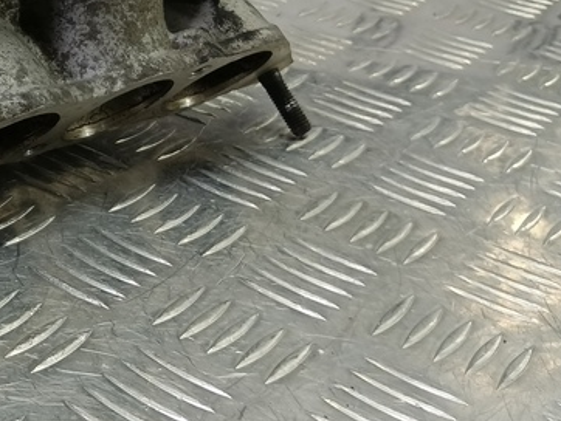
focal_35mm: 65
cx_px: -209
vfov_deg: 21.7
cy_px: -9
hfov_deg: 24.9
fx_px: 1054
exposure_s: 1/50
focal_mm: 4.11
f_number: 1.6
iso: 162
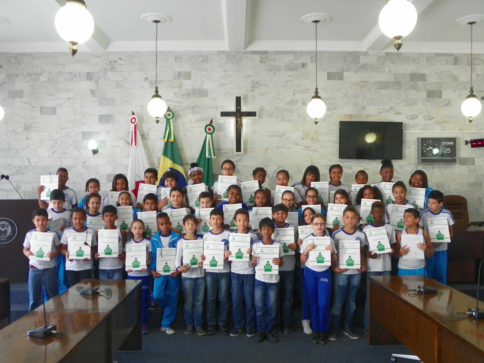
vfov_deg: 42.9
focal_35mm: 33
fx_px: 461
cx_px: 245
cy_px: 193
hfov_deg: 55.4
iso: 100
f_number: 2.8
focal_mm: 5.5
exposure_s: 1/30
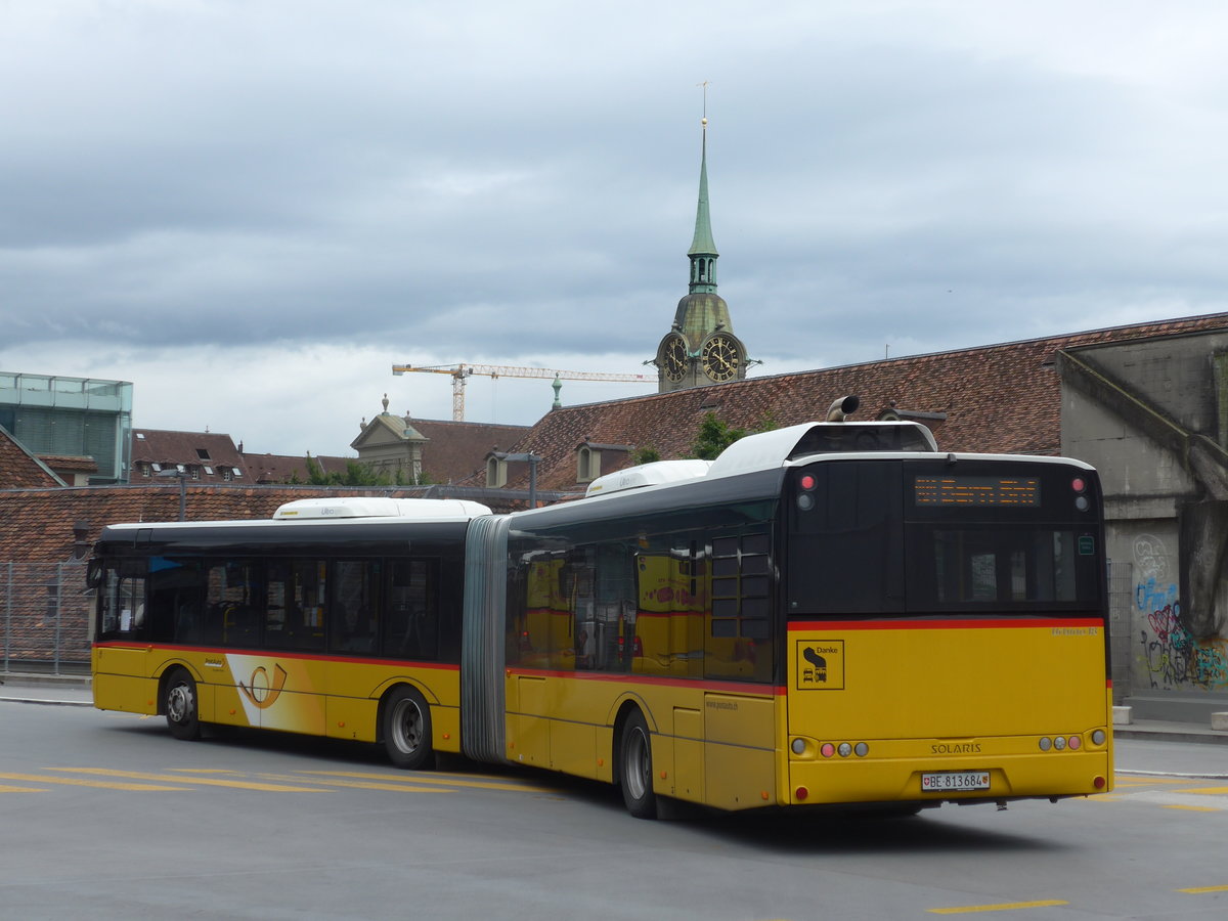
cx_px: 614
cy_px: 460
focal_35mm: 62
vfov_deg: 23.7
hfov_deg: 31.2
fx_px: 2199
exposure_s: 1/800
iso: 80
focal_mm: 12.7
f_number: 3.7
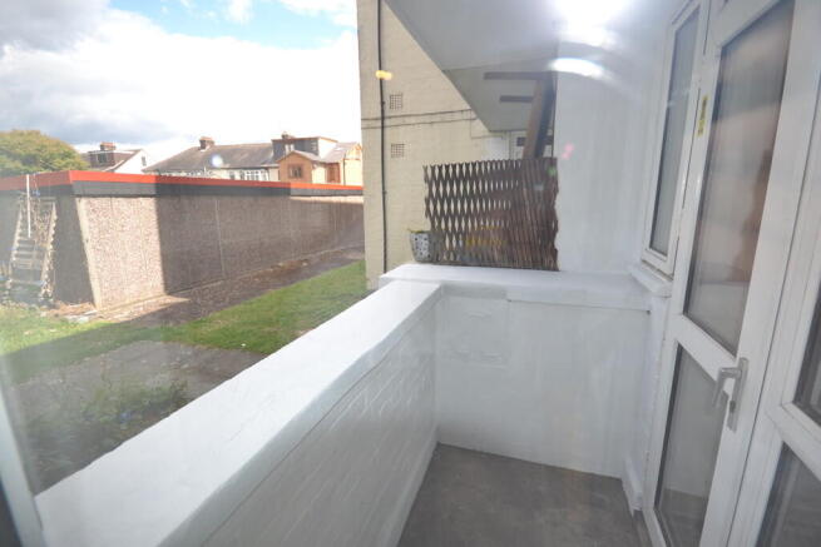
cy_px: 274
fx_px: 342
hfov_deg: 100.4
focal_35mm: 15
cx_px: 410
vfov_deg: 77.4
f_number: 4.5
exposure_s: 1/200
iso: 100
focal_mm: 10
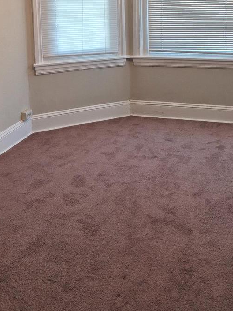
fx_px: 476
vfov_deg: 34.4
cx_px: 137
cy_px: 38
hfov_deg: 27.5
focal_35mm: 53
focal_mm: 5.4
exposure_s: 1/120
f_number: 1.8
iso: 125
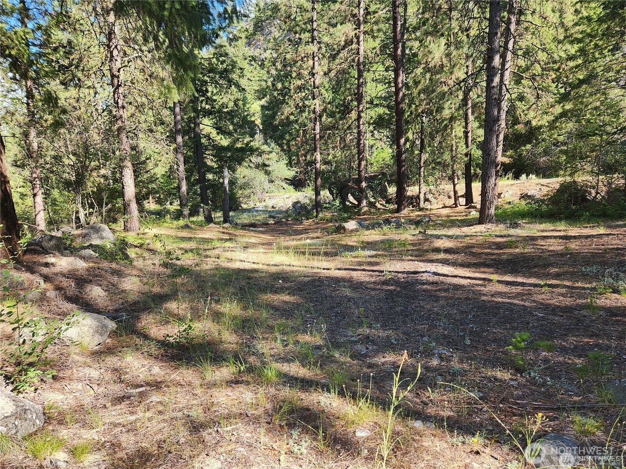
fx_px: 416
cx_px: 313
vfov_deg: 58.9
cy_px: 234
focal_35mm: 23
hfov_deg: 73.9
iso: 20
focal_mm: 5.4
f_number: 1.8
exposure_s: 1/237
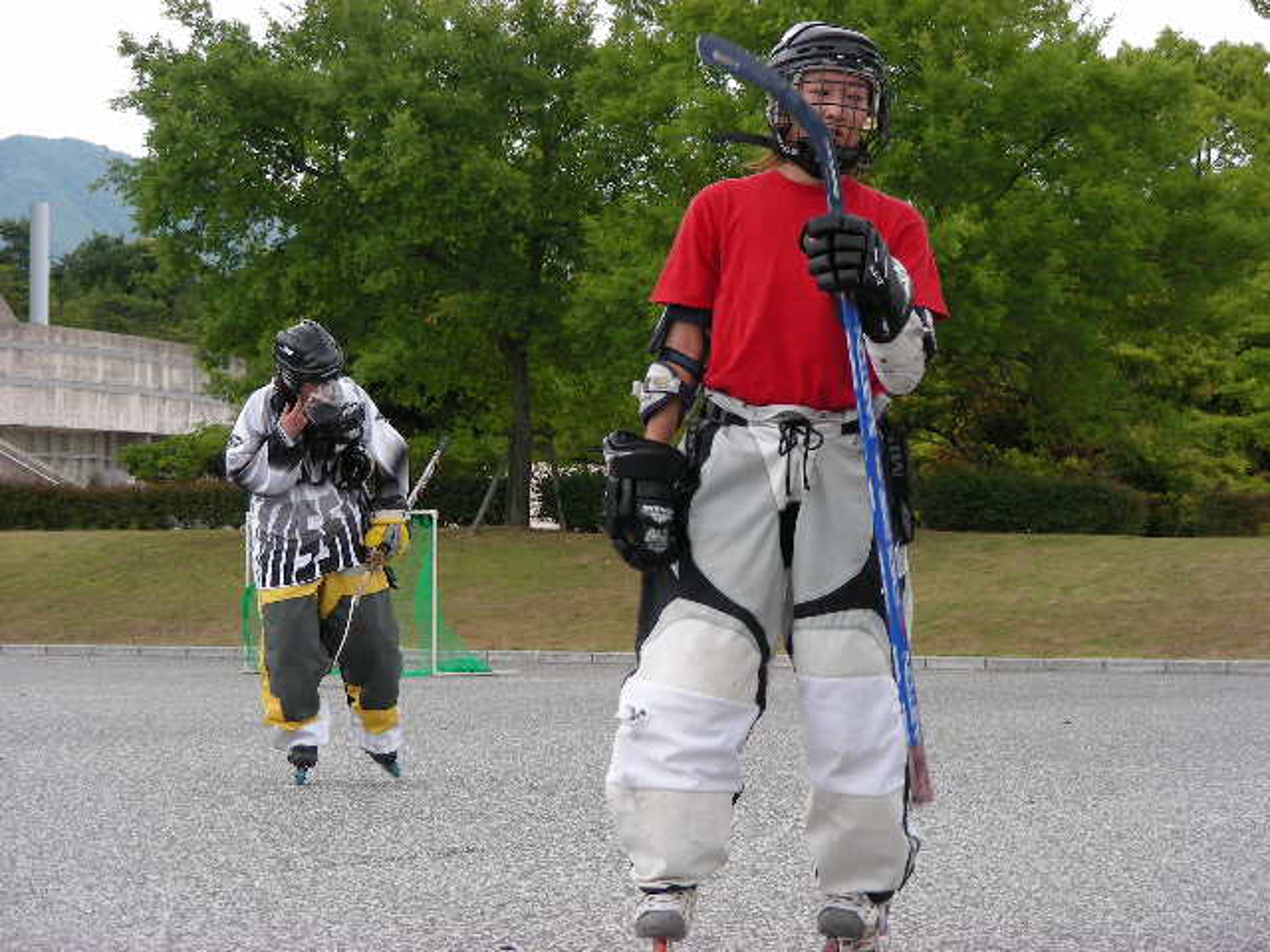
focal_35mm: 148
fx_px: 5430
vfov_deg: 10.0
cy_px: 476
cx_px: 635
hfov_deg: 13.3
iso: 50
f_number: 3.5
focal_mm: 24.7
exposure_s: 1/168
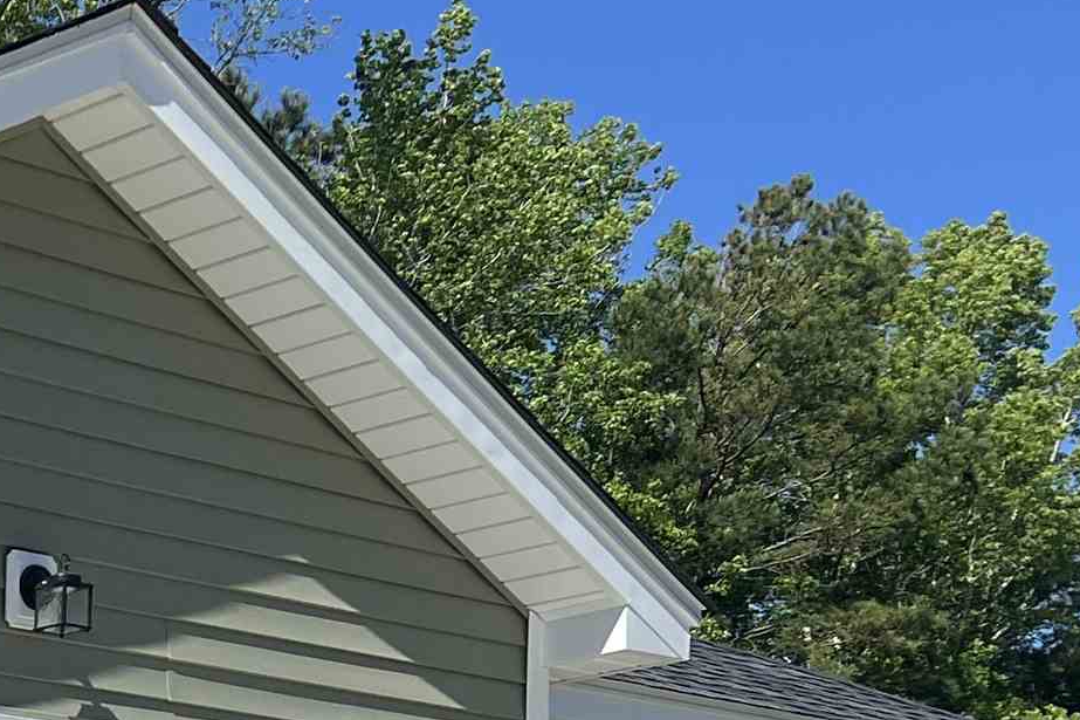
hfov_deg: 19.1
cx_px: -651
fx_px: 2699
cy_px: 1078
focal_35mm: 90
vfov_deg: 14.2
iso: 50
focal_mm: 5.7
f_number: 1.5
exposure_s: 1/6579
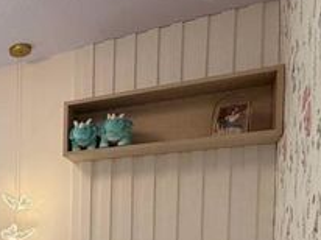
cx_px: -116
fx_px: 445
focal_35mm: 48
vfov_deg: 28.0
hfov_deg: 29.9
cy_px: 251
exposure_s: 1/120
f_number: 2.2
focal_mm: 2.22
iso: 250
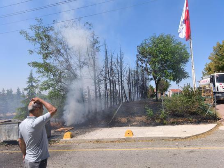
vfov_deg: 58.9
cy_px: 84
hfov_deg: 73.9
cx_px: 112
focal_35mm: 23
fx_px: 149
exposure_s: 1/2049
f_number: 1.6
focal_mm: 6.57
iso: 50
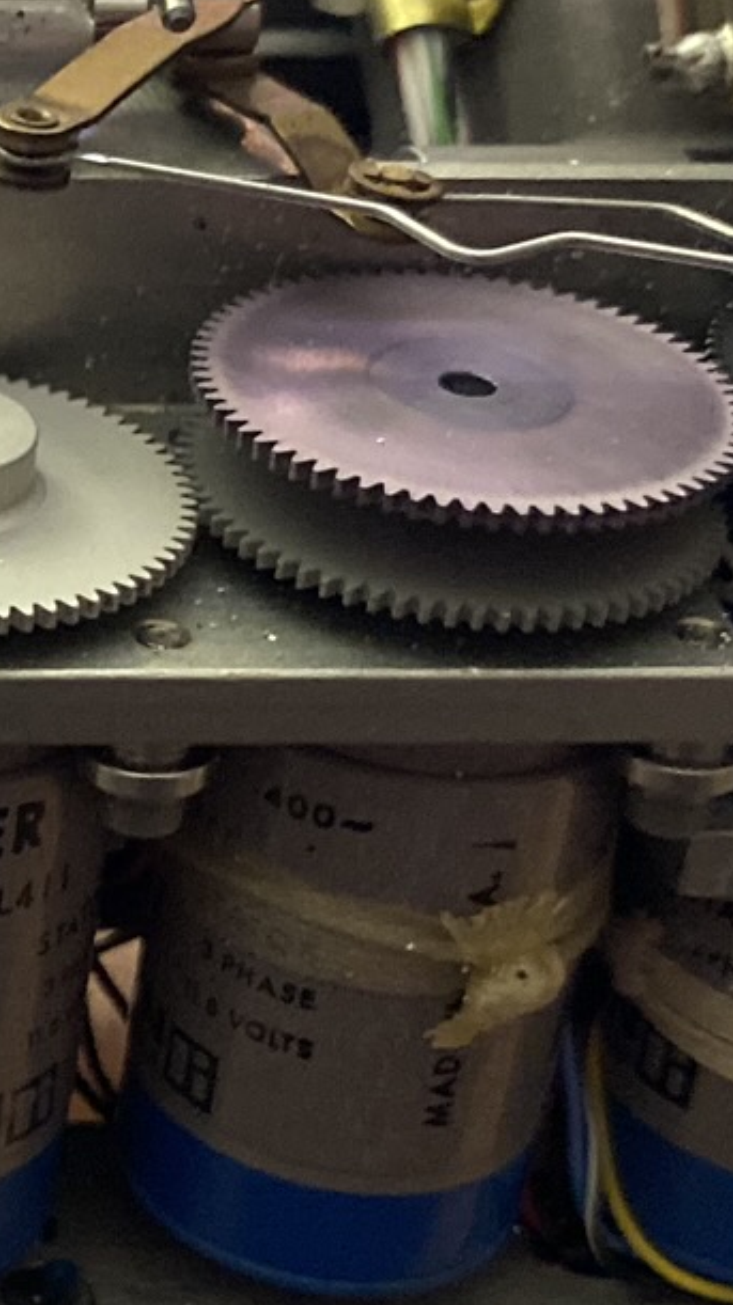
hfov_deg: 11.8
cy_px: 679
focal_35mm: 95
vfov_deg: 22.5
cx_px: -588
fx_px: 3288
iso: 800
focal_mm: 4.25
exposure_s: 1/29
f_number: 1.8
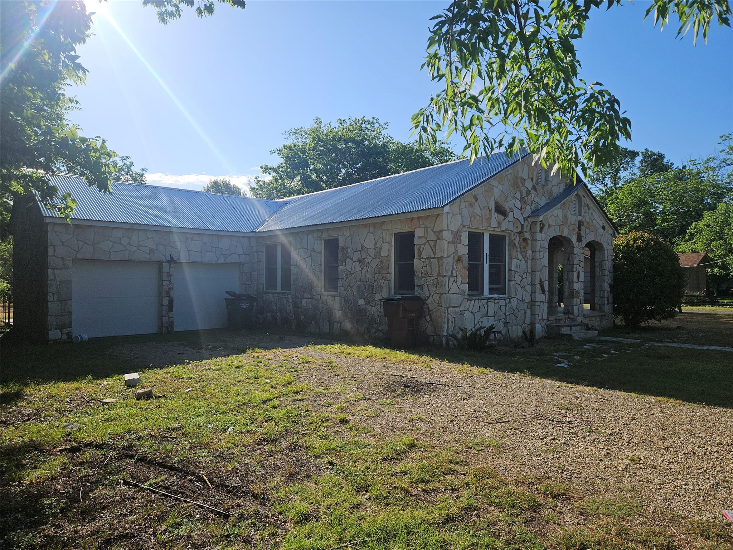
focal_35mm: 23
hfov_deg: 73.9
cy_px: 275
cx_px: 366
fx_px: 487
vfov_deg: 58.9
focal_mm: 5.4
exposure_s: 1/2558
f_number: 1.8
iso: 25
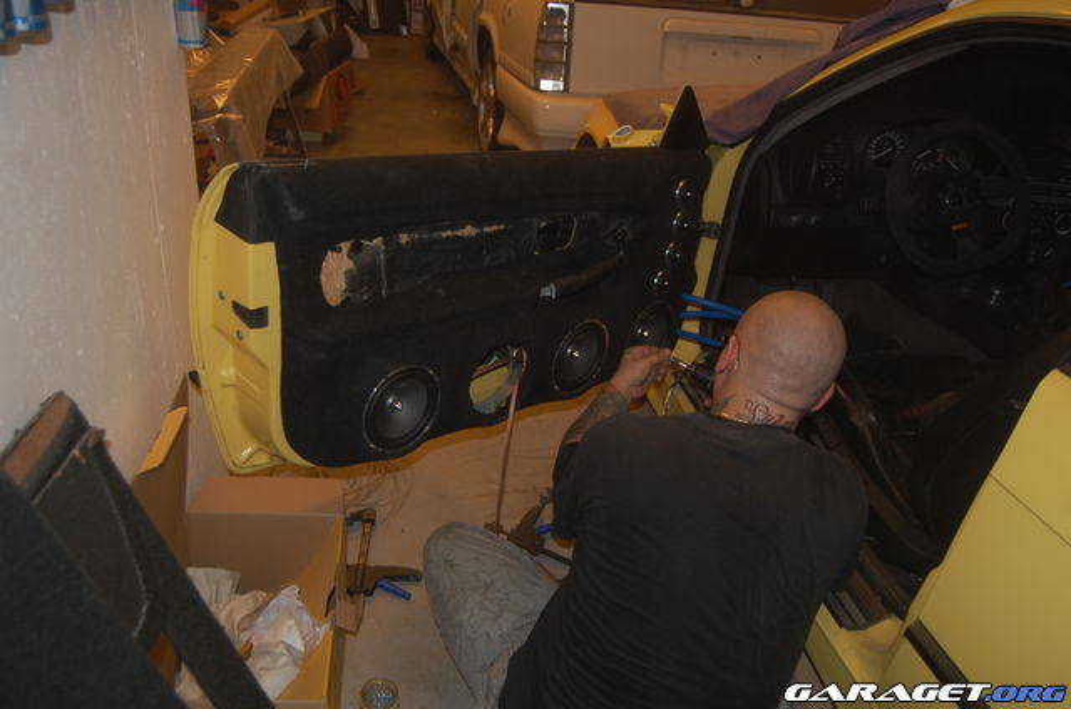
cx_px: 536
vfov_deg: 43.4
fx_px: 891
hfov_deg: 62.0
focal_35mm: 30
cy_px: 354
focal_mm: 20
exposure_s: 1/60
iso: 400
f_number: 3.8
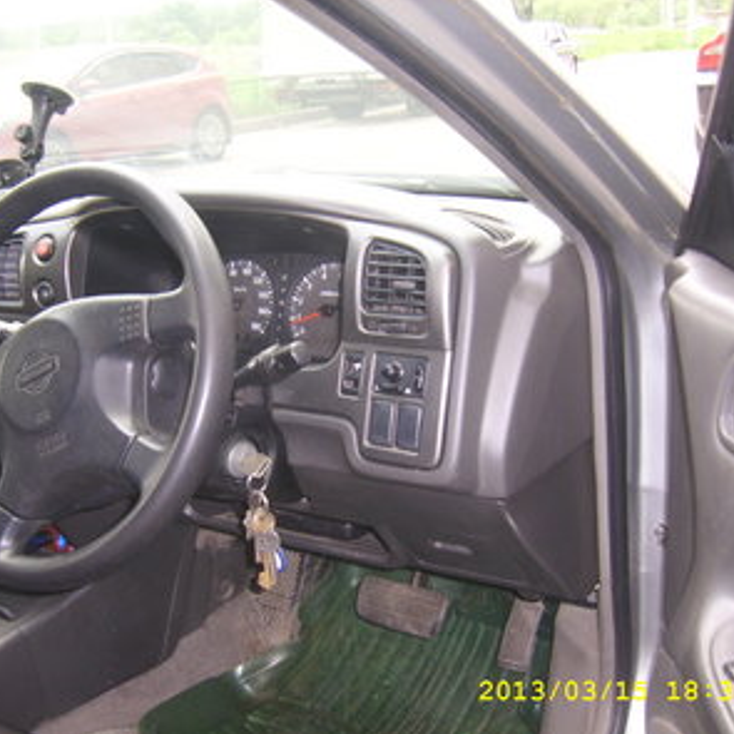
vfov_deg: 40.0
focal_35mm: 42
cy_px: 368
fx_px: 1008
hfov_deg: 39.9
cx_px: 299
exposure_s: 1/30
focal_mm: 5.95
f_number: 2.8
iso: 154
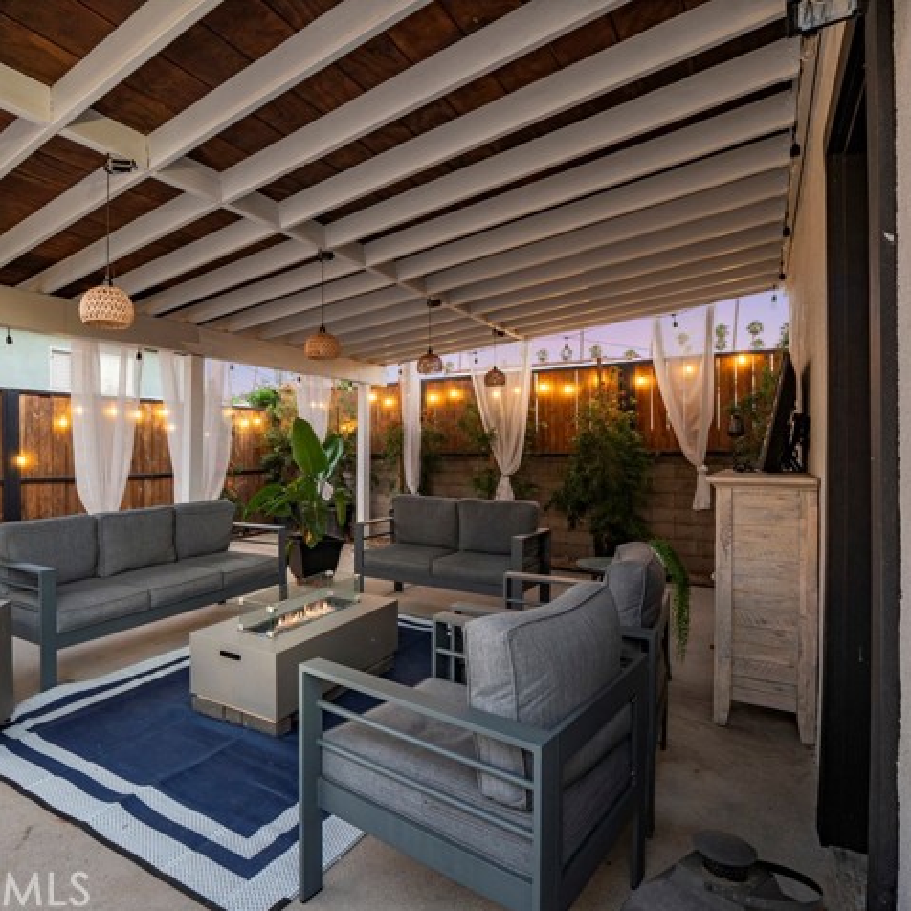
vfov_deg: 77.7
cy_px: 457
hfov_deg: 76.1
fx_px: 566
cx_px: 335
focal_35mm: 19
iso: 200
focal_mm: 8
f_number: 8
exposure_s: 1.6
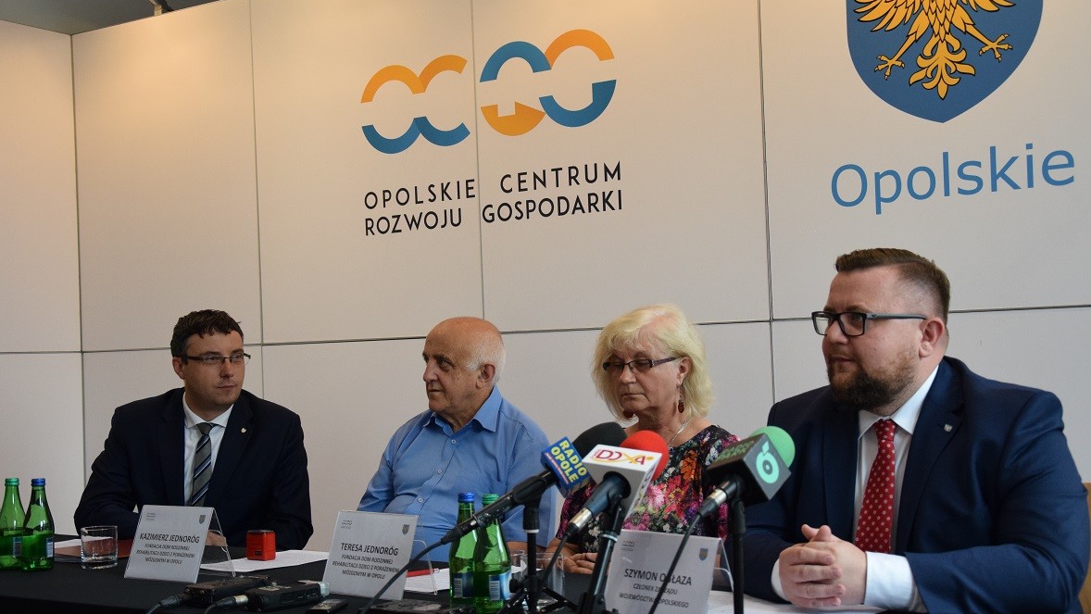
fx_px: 1389
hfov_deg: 42.9
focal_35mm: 48
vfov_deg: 24.9
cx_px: 548
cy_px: 338
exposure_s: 1/500
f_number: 4.2
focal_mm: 30
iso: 1600
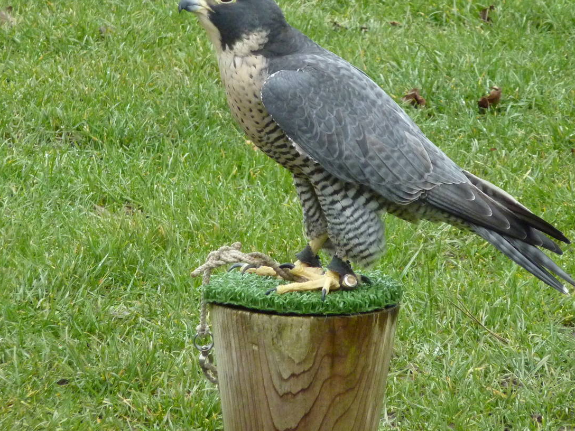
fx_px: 7325
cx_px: 299
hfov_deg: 4.5
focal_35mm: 441
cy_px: 130
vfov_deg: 3.4
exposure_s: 1/200
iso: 400
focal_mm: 49.2
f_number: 4.9
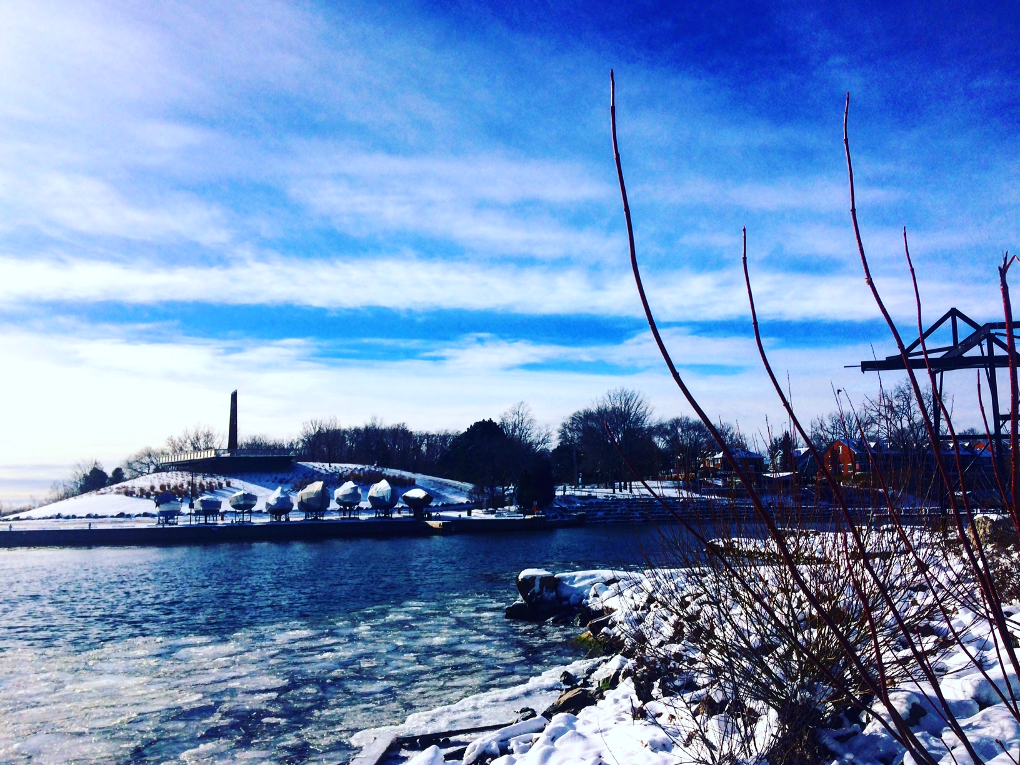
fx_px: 855
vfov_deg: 48.2
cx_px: 510
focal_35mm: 29
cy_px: 382
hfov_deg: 61.7
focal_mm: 4.15
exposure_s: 1/5882
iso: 32
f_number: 2.2
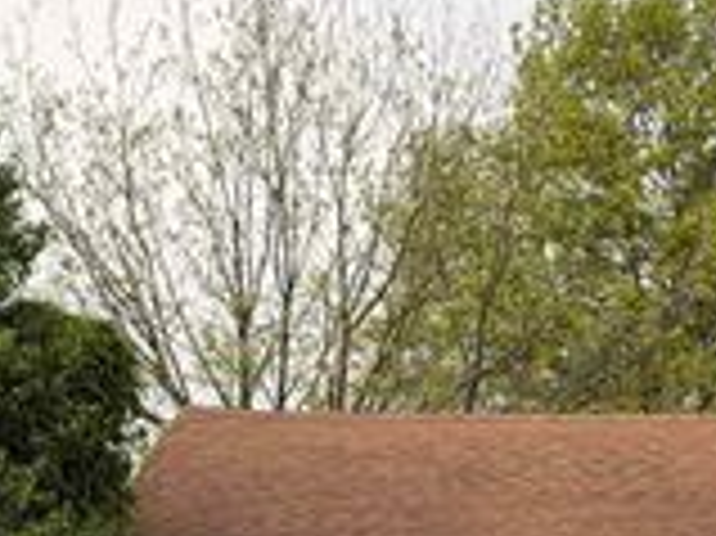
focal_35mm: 151
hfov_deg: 12.6
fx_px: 3121
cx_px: 973
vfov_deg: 9.6
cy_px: 687
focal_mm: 6.76
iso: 64
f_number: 1.78
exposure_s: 1/4098
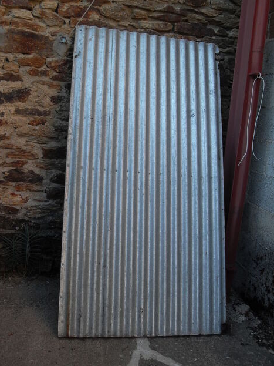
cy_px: 185
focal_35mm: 38
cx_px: 135
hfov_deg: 37.7
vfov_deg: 49.0
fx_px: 401
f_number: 2.8
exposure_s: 1/180
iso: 80
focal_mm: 6.3
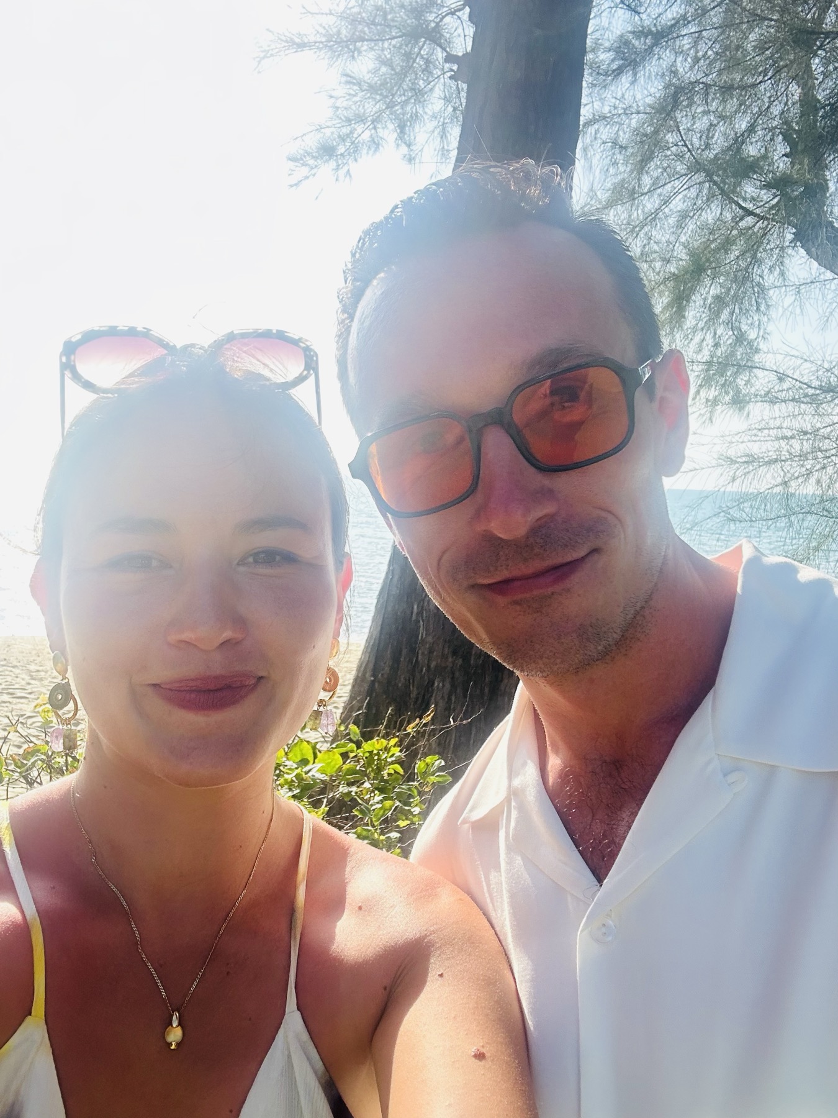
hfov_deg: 46.8
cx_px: 419
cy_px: 559
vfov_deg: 60.0
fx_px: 968
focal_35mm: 30
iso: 25
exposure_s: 1/458
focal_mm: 2.69
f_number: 1.9
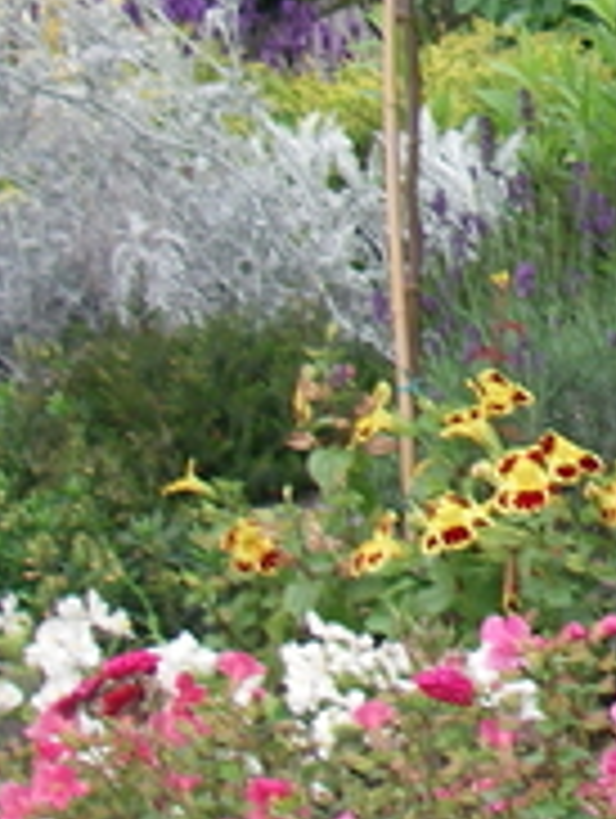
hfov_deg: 11.1
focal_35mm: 125
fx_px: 2959
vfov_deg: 15.5
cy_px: 63
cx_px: 1111
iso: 64
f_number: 3.3
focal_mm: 6.3
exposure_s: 1/200
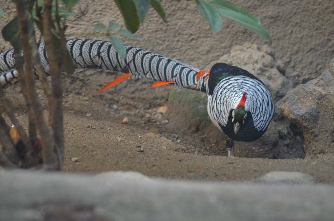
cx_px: 167
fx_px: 2569
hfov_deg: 7.4
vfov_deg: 4.9
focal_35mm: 278
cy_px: 110
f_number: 4.5
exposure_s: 1/200
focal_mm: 185
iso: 3200
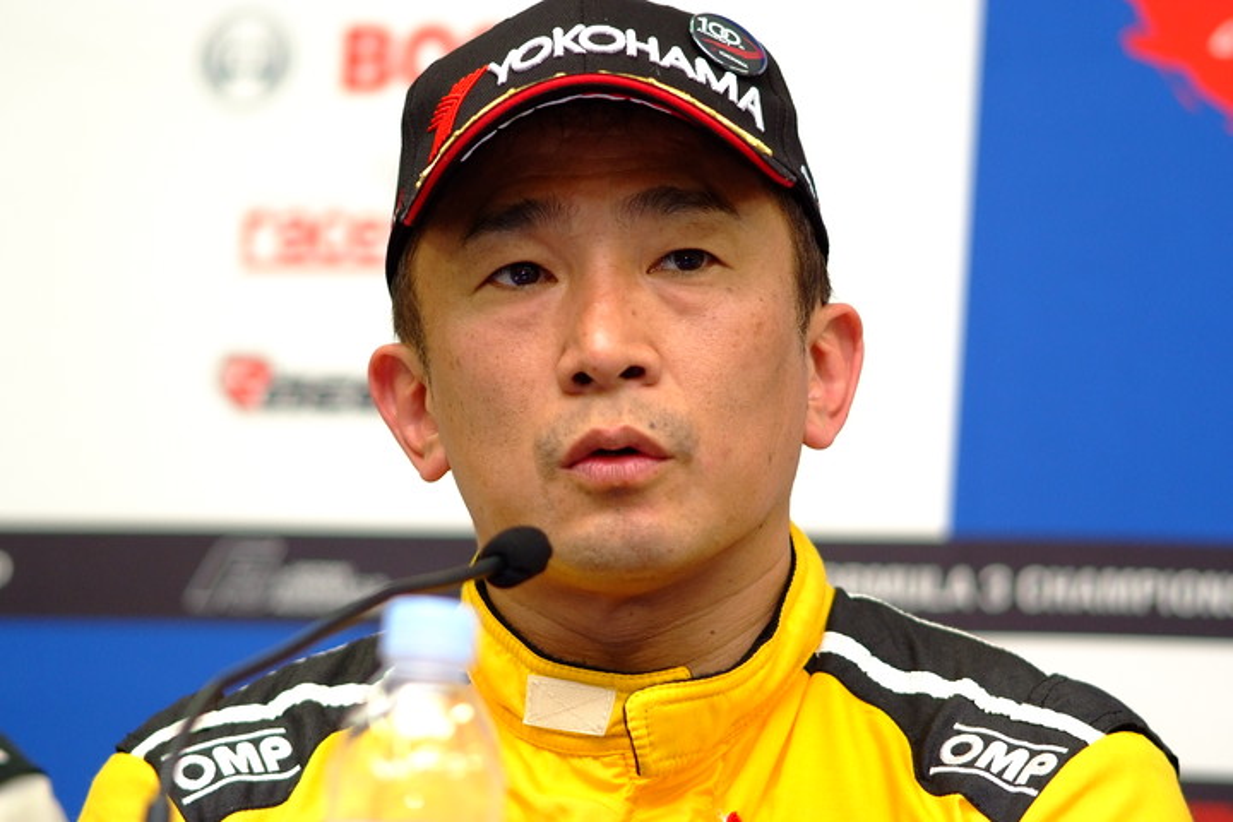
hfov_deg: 7.6
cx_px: 616
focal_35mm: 270
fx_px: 9247
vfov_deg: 5.1
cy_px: 411
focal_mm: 180
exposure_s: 1/250
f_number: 2.8
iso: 800
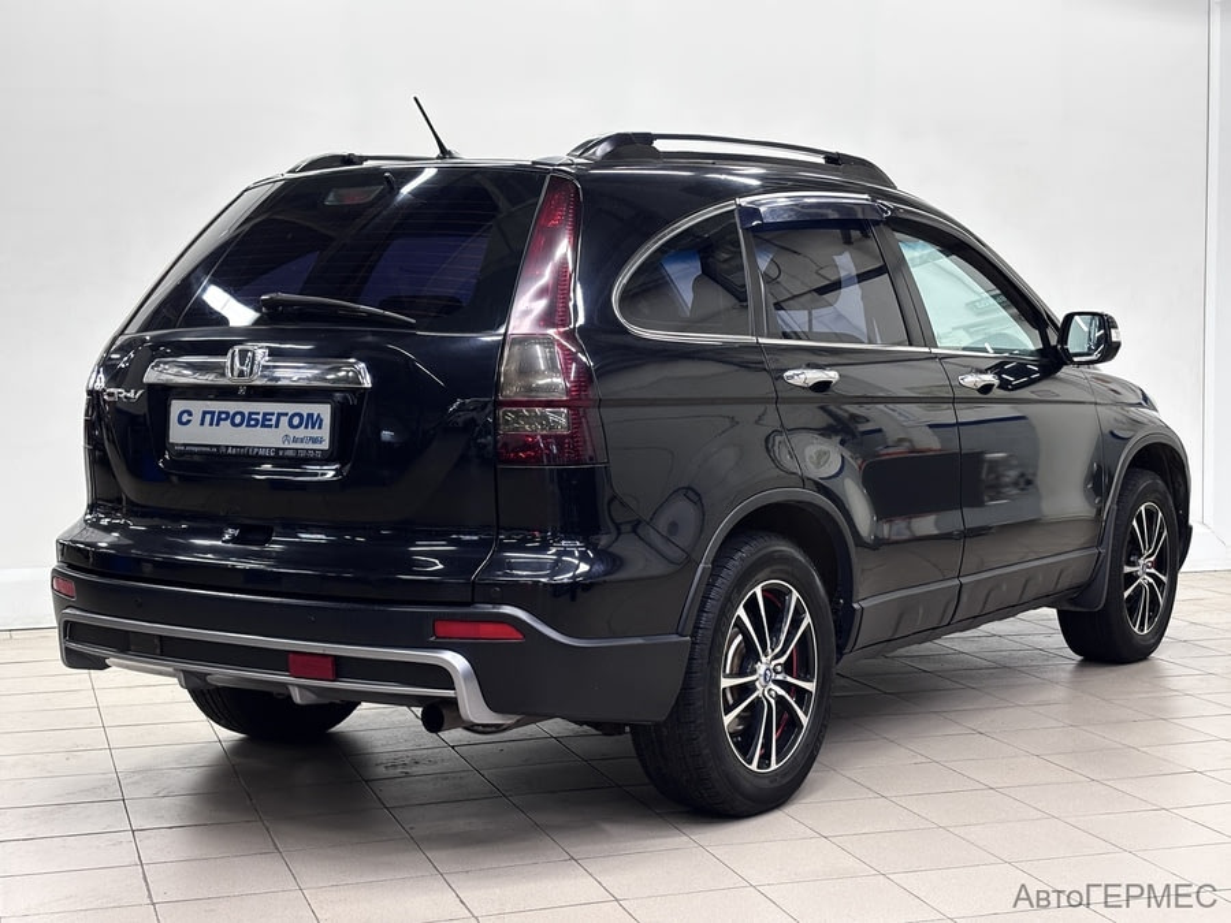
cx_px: 616
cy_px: 462
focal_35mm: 52
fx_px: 1849
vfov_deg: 28.0
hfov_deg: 36.8
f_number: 1.6
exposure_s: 1/50
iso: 125
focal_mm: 5.96
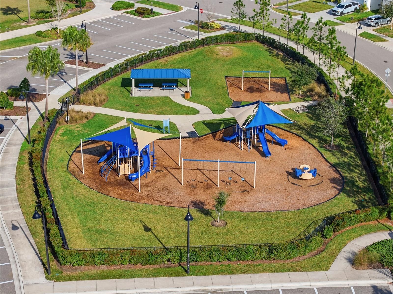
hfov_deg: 27.8
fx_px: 795
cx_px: 196
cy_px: 147
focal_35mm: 70
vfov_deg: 21.0
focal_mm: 19.4
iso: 100
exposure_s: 1/1000
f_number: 2.8
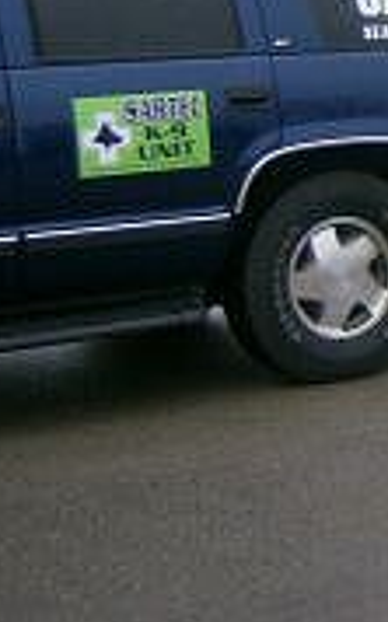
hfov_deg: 12.2
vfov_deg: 21.2
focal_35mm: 97
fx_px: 1644
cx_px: 731
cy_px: 129
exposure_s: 1/118
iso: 100
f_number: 2.8
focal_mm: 6
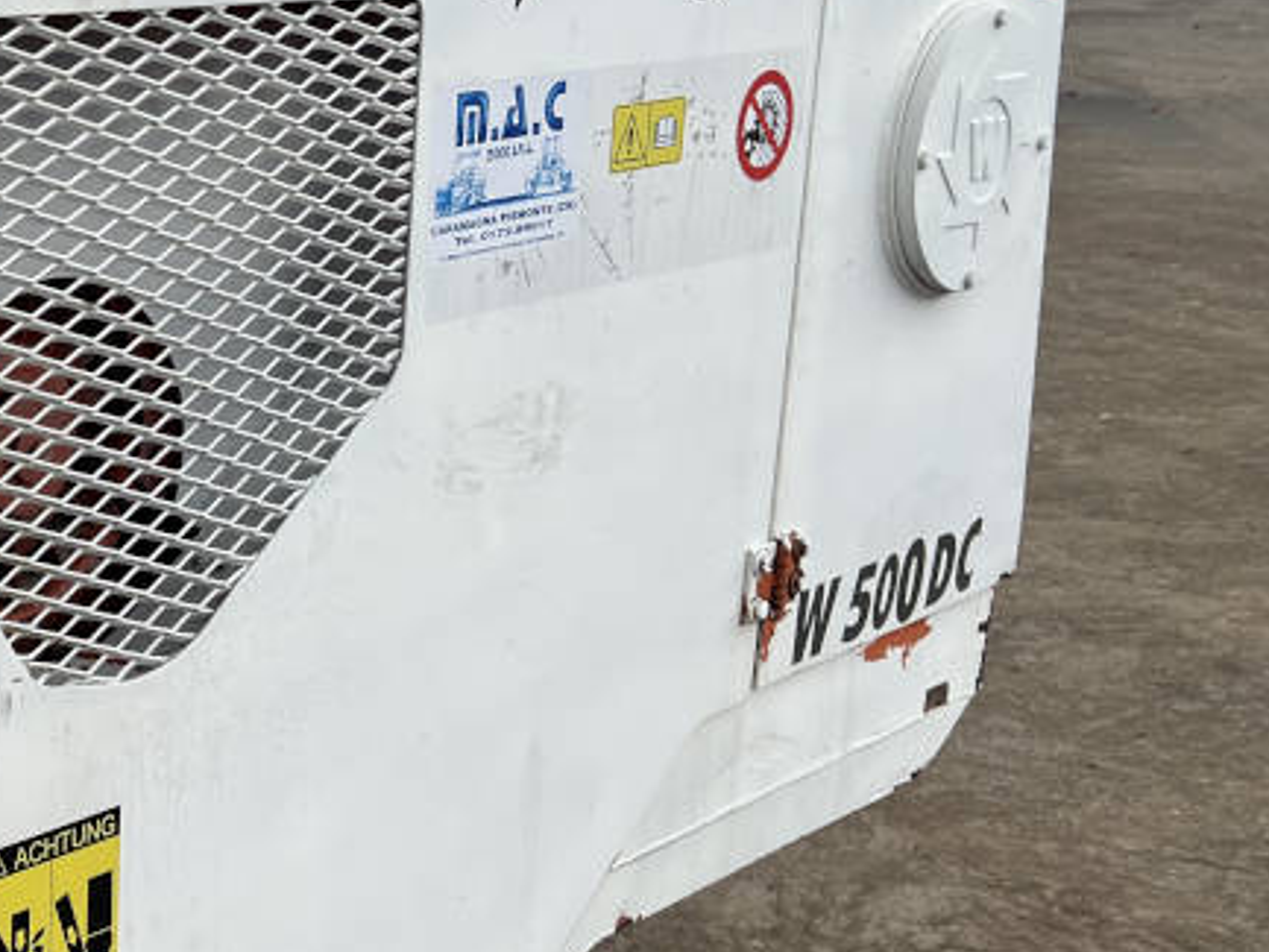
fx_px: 2200
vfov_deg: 24.4
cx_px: -149
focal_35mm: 60
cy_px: 401
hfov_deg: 28.9
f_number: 1.5
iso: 50
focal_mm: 5.7
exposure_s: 1/1751
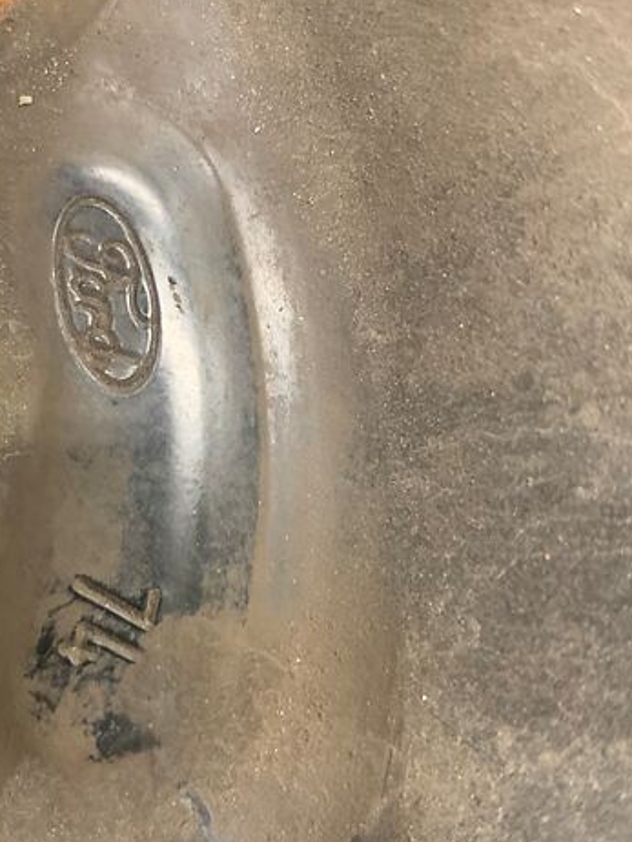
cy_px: 472
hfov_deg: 31.8
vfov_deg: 42.0
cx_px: 184
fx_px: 1094
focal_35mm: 45
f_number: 1.8
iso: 500
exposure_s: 1/25
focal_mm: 4.25
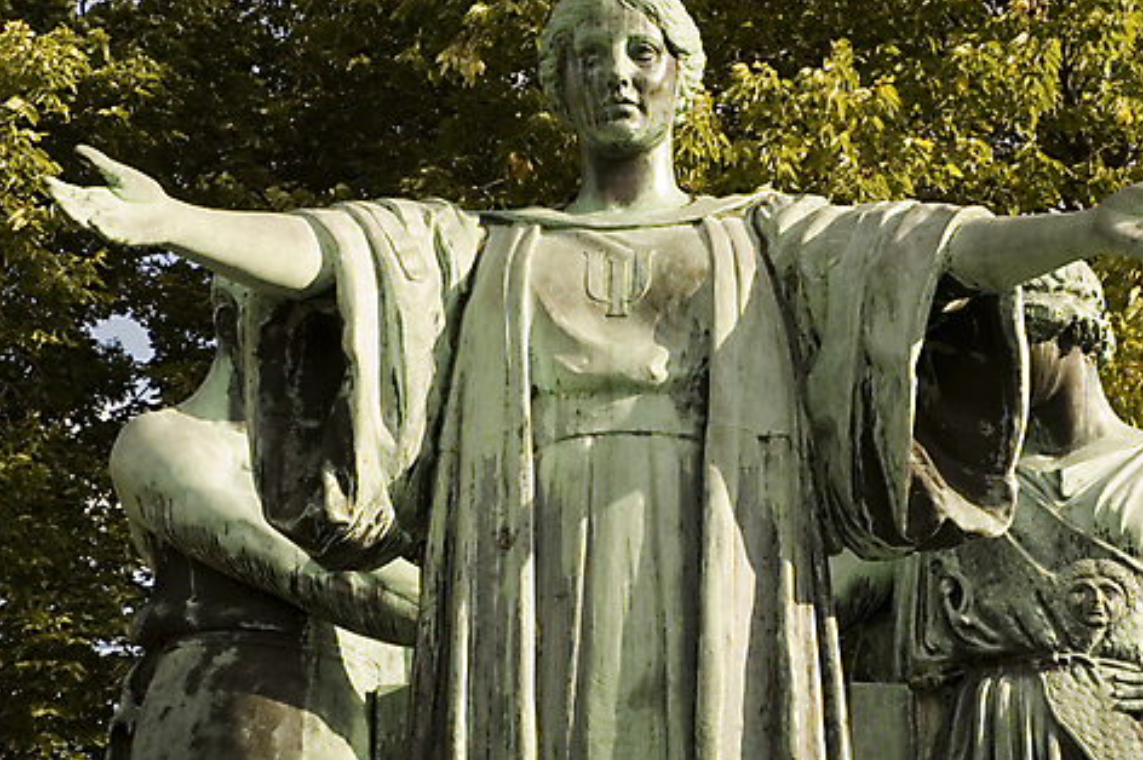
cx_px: 605
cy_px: 402
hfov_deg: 23.1
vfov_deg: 15.5
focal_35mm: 88
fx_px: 2792
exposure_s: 1/100
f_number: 11
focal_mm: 46
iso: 250
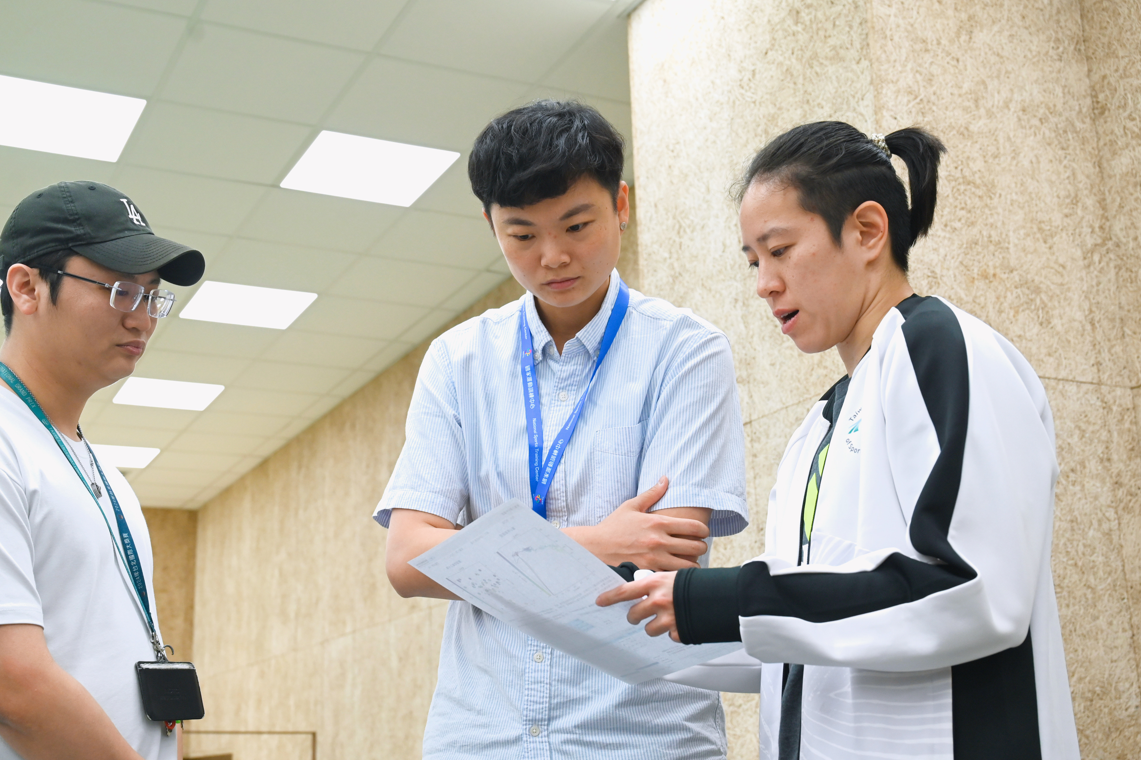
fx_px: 1426
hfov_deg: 43.5
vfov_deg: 29.8
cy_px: 386
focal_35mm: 45
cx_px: 491
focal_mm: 39
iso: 800
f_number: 5.6
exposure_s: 1/200
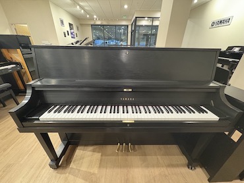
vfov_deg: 85.7
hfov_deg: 102.0
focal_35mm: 14
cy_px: 92
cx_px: 122
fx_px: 99
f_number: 2.2
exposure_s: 1/60
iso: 800
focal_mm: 2.22
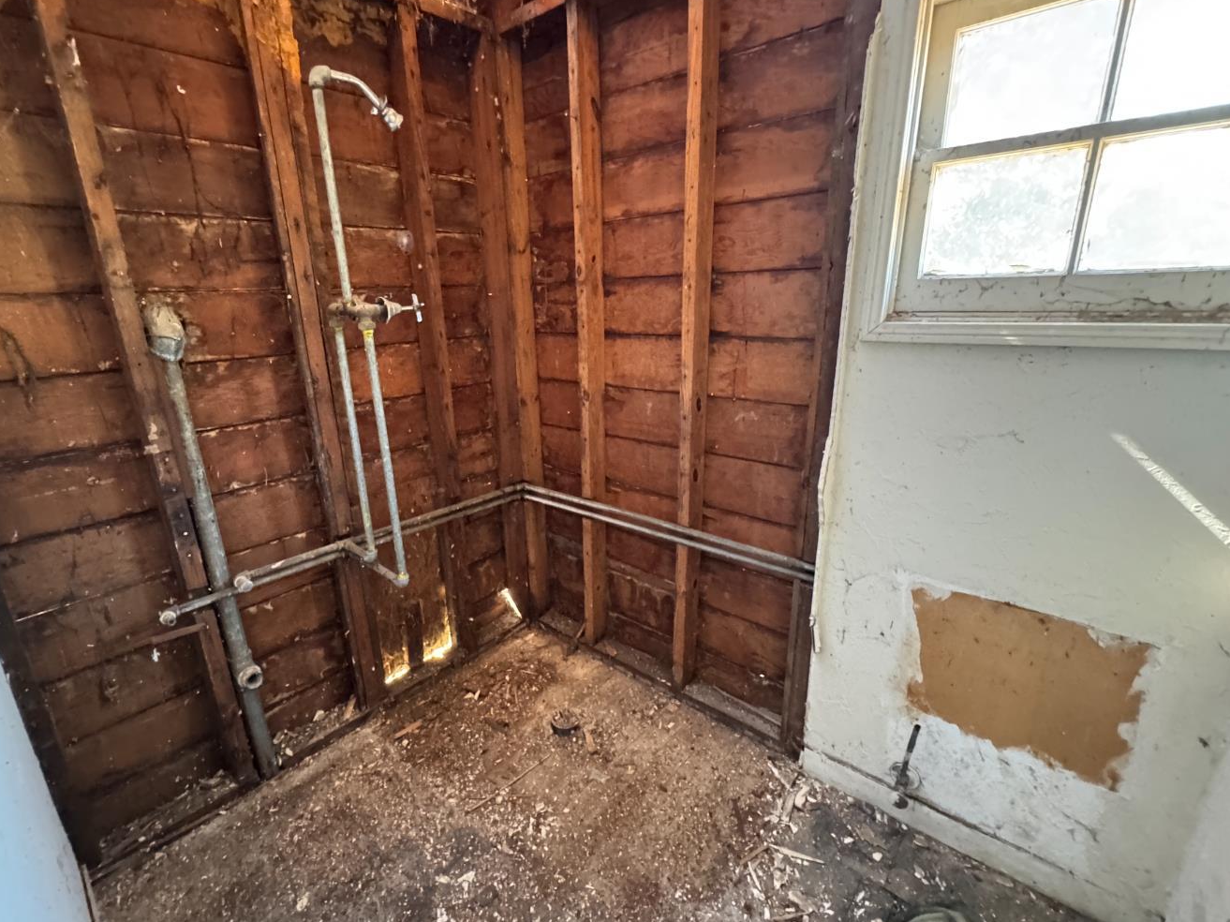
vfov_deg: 78.1
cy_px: 454
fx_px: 568
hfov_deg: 94.4
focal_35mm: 16
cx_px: 580
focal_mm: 2.22
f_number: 2.2
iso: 1250
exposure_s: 1/44
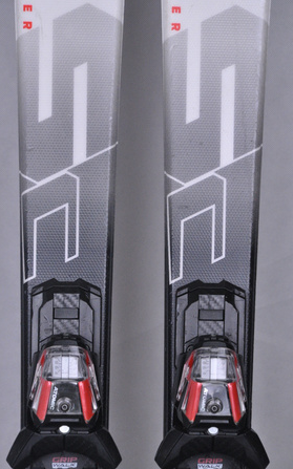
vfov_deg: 13.0
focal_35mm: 162
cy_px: 235
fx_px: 2066
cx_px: 139
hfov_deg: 8.1
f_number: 9.5
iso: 3200
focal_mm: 105
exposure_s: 1/125
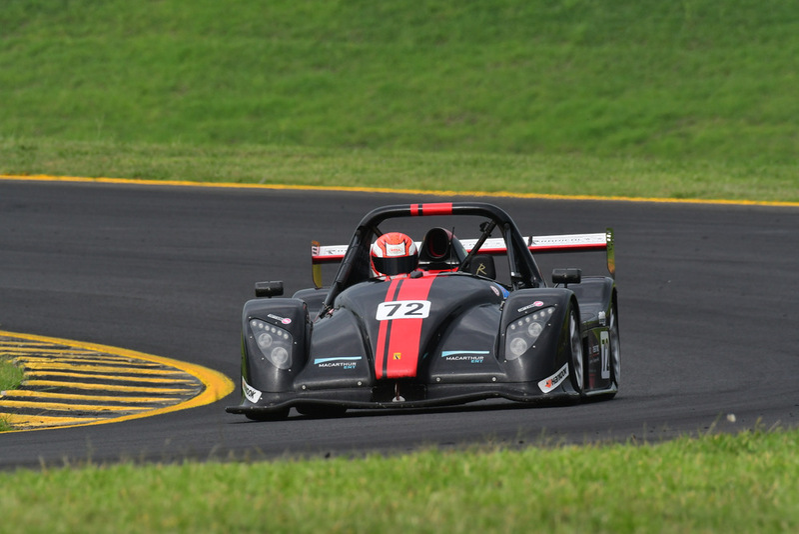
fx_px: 15319
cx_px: 400
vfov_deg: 2.0
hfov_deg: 3.0
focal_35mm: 690
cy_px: 267
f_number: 10
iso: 500
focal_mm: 460
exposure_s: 1/640
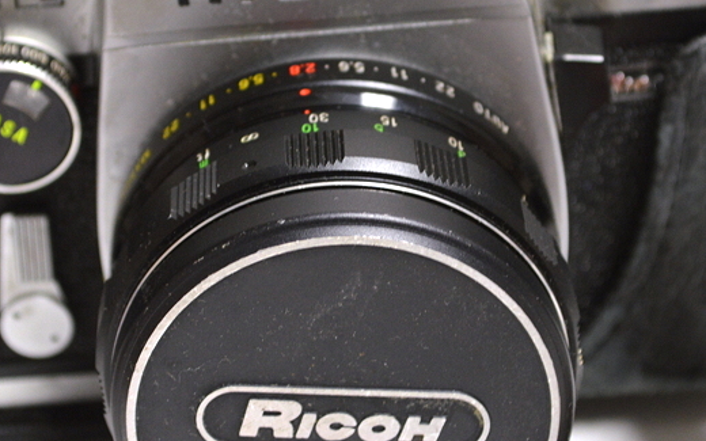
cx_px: 343
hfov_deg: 14.8
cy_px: 174
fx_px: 2713
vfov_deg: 9.3
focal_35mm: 141
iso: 640
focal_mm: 48
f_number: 5.6
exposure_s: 1/15
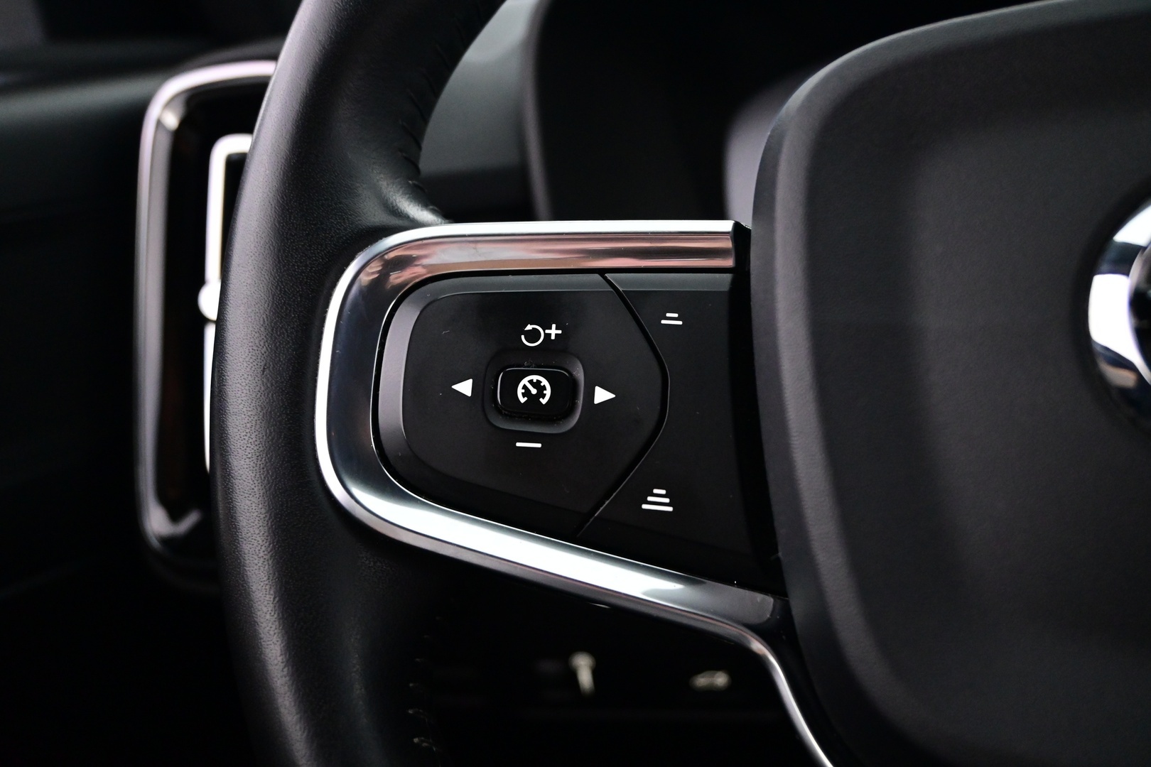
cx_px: 576
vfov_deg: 36.2
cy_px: 384
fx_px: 1175
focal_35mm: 37
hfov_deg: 52.2
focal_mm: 24.5
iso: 3600
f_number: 4.2
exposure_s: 1/40
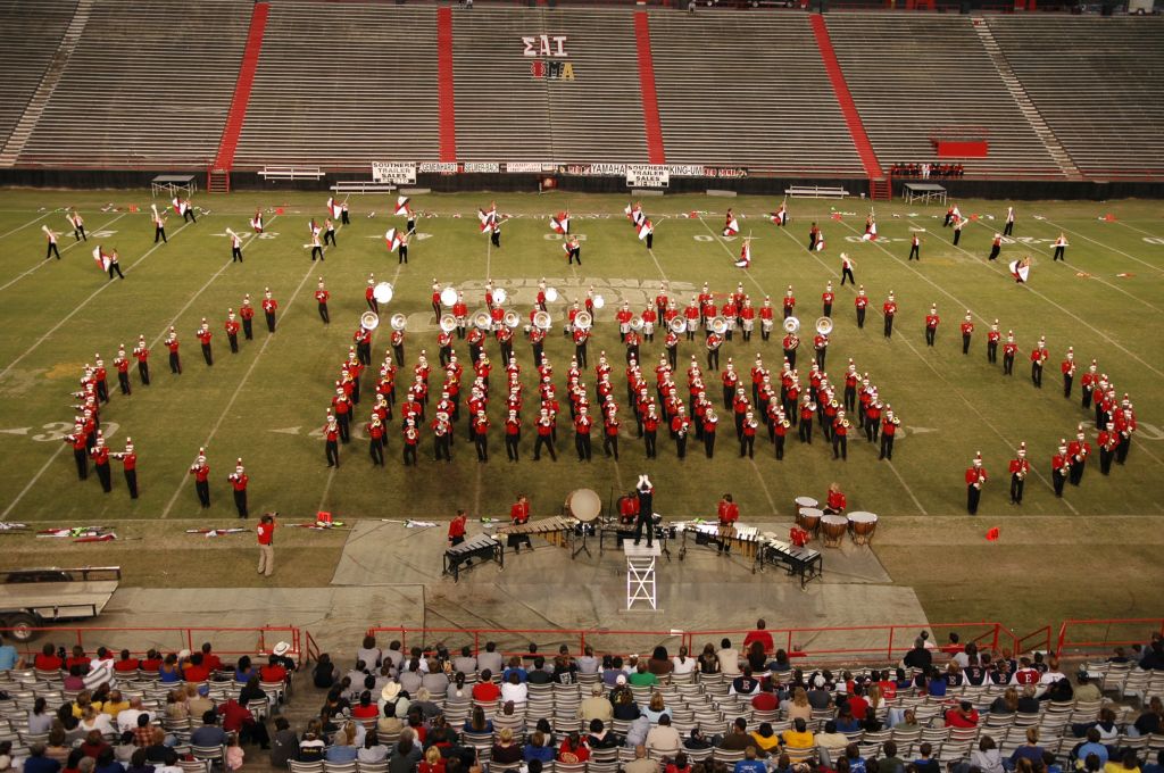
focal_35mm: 39
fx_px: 1259
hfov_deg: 49.6
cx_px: 582
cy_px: 386
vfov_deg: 34.1
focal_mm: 26
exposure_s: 1/60
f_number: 2.8
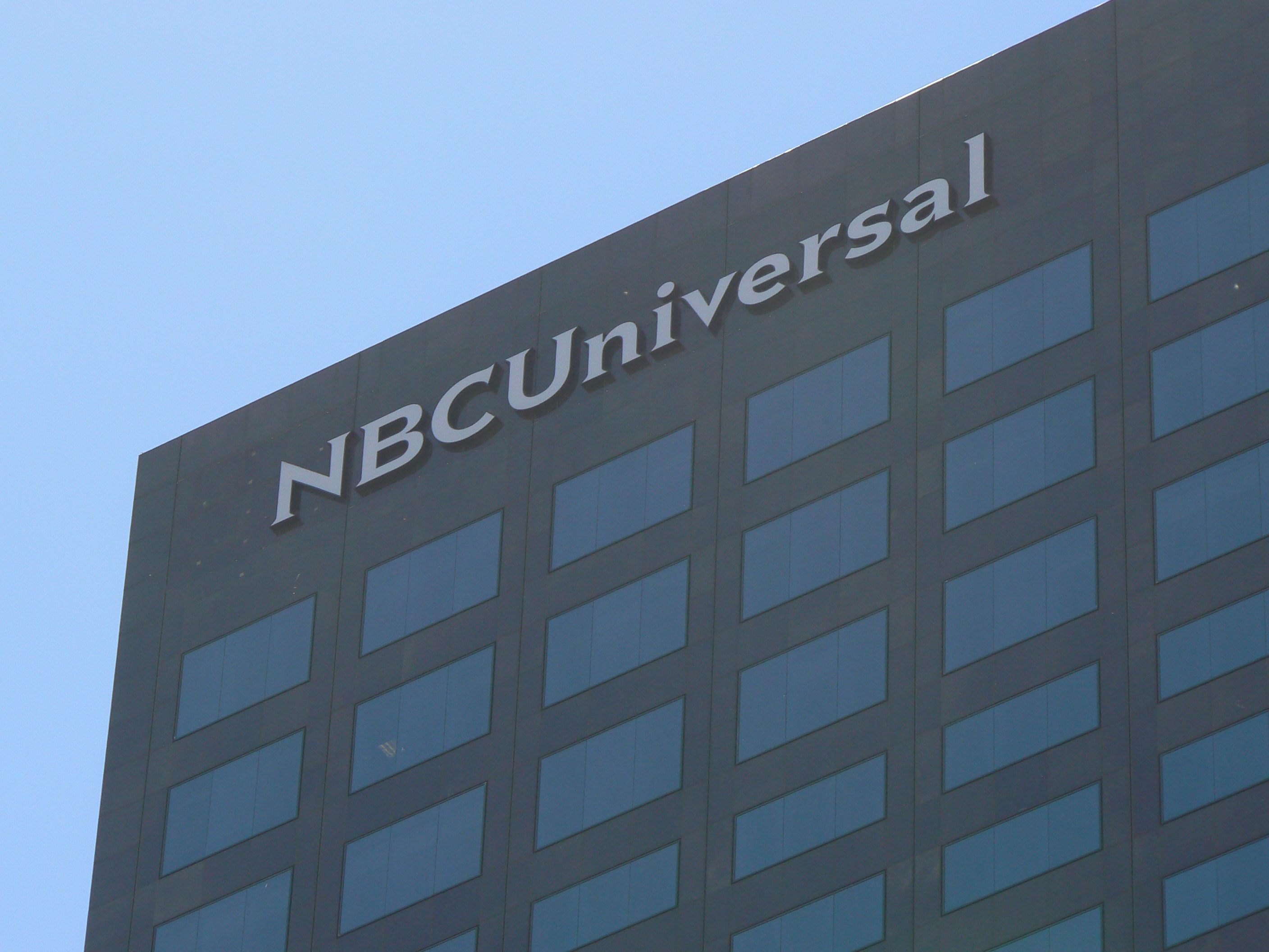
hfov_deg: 9.3
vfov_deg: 7.0
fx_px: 7772
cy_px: 476
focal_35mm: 212
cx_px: 634
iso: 80
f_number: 5.6
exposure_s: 1/400
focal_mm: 35.4
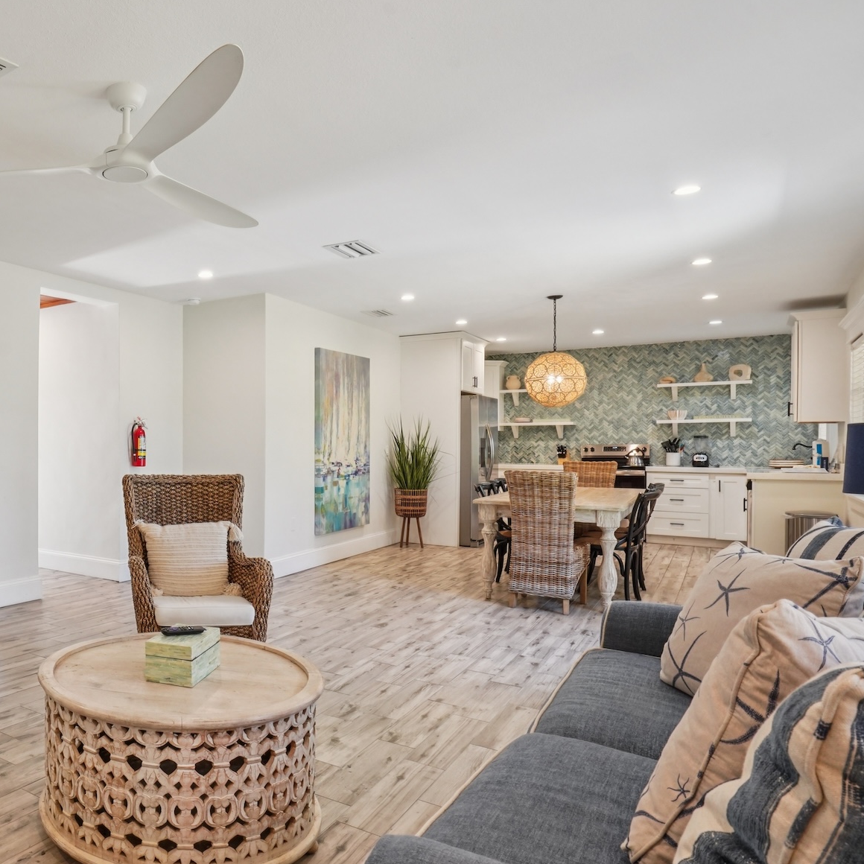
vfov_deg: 64.9
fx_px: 678
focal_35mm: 24
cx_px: 118
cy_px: 464
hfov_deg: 57.6
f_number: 9
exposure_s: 1/50
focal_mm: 16
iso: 1600
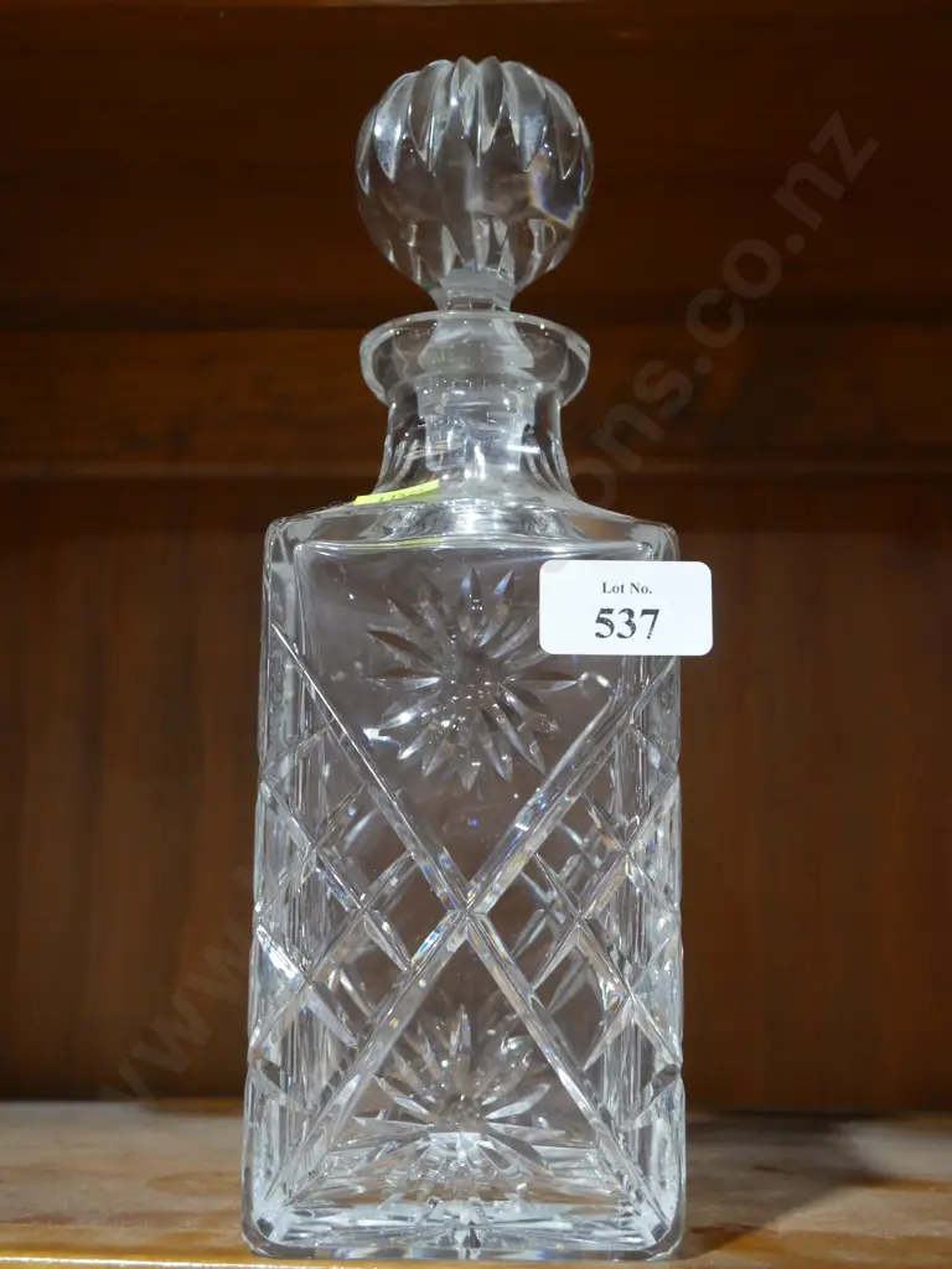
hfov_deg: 30.3
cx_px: 476
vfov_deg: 39.7
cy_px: 634
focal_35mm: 48
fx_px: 1760
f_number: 5.3
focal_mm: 24
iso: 1600
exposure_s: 1/60
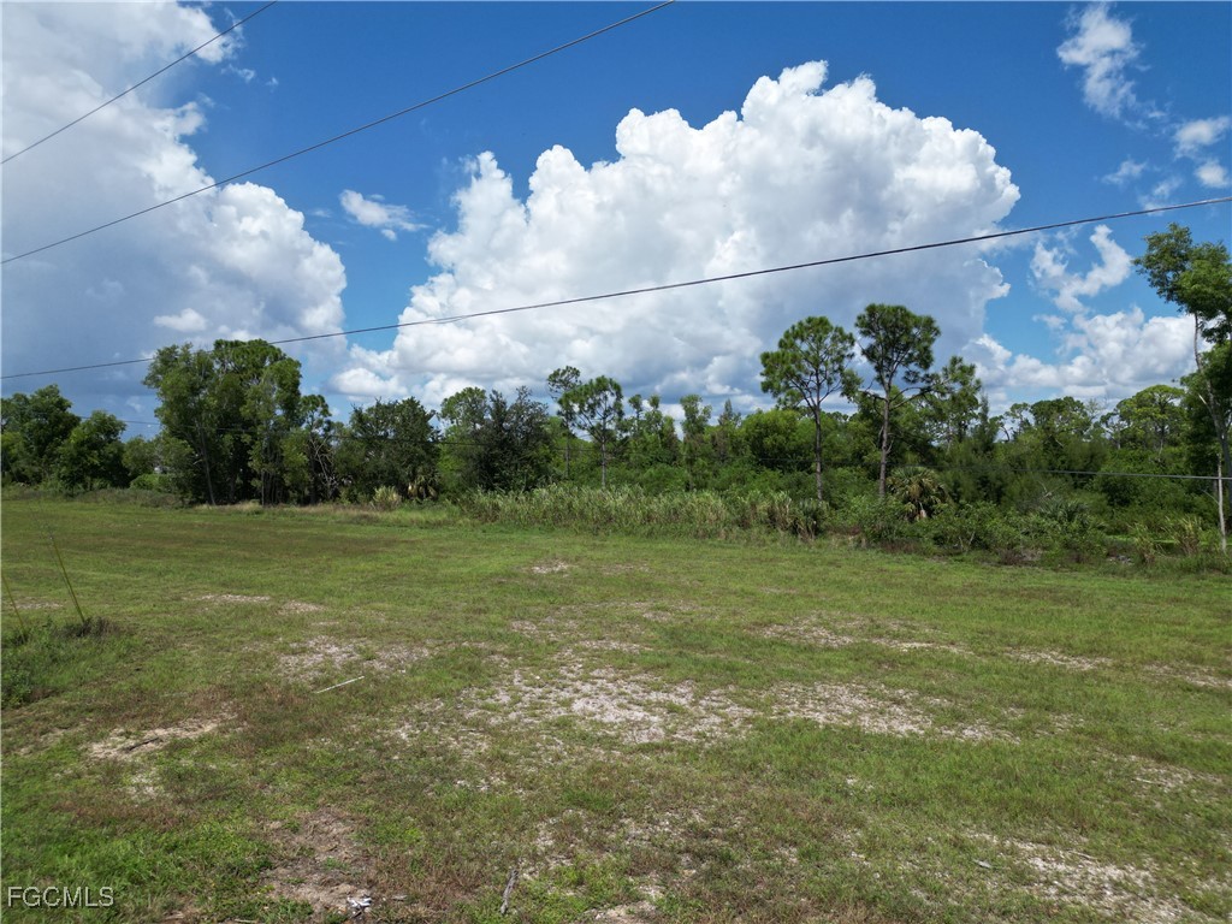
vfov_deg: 56.8
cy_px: 462
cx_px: 616
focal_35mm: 24
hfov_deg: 71.6
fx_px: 854
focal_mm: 6.72
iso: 140
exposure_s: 1/5000
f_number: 1.7
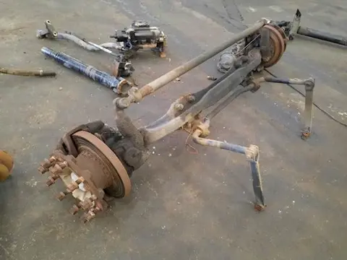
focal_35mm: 25
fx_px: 251
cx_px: 174
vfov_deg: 54.9
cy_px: 130
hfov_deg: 69.4
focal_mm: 4.6
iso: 400
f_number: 2
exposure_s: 1/25
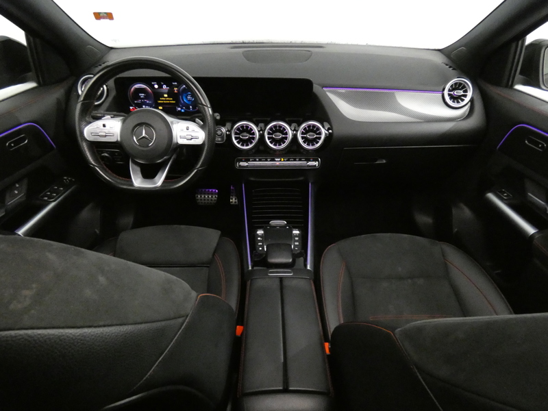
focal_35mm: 20
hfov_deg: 81.7
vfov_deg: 66.0
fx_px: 317
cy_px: 206
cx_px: 274
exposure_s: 1/20
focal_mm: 3.6
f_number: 2.8
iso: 1600
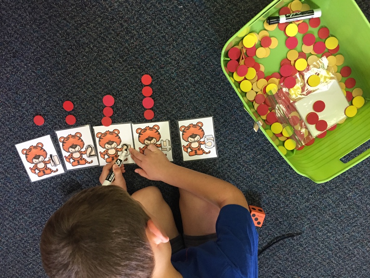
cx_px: 185
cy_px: 139
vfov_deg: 48.2
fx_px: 310
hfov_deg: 61.7
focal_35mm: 29
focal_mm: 4.15
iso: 160
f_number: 2.2
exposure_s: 1/30
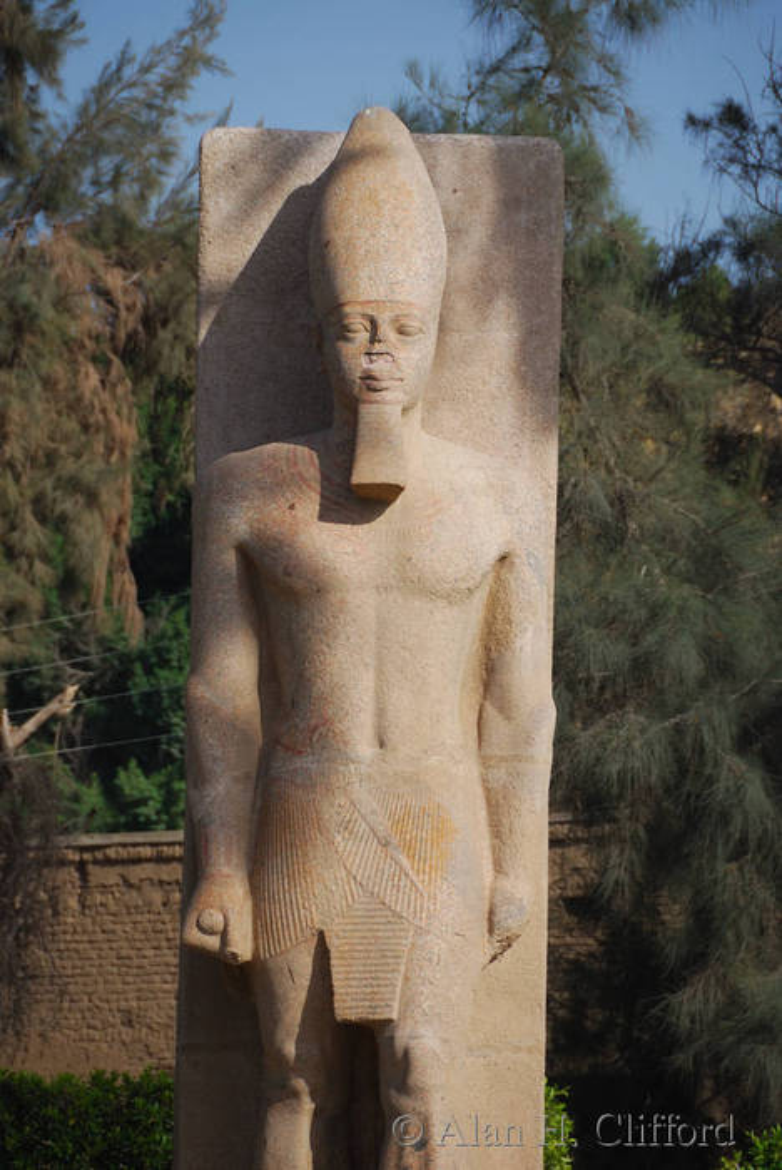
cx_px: 391
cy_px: 585
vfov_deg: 6.9
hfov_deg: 4.6
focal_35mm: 300
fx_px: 9755
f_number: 5.6
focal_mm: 200
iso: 100
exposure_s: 1/500
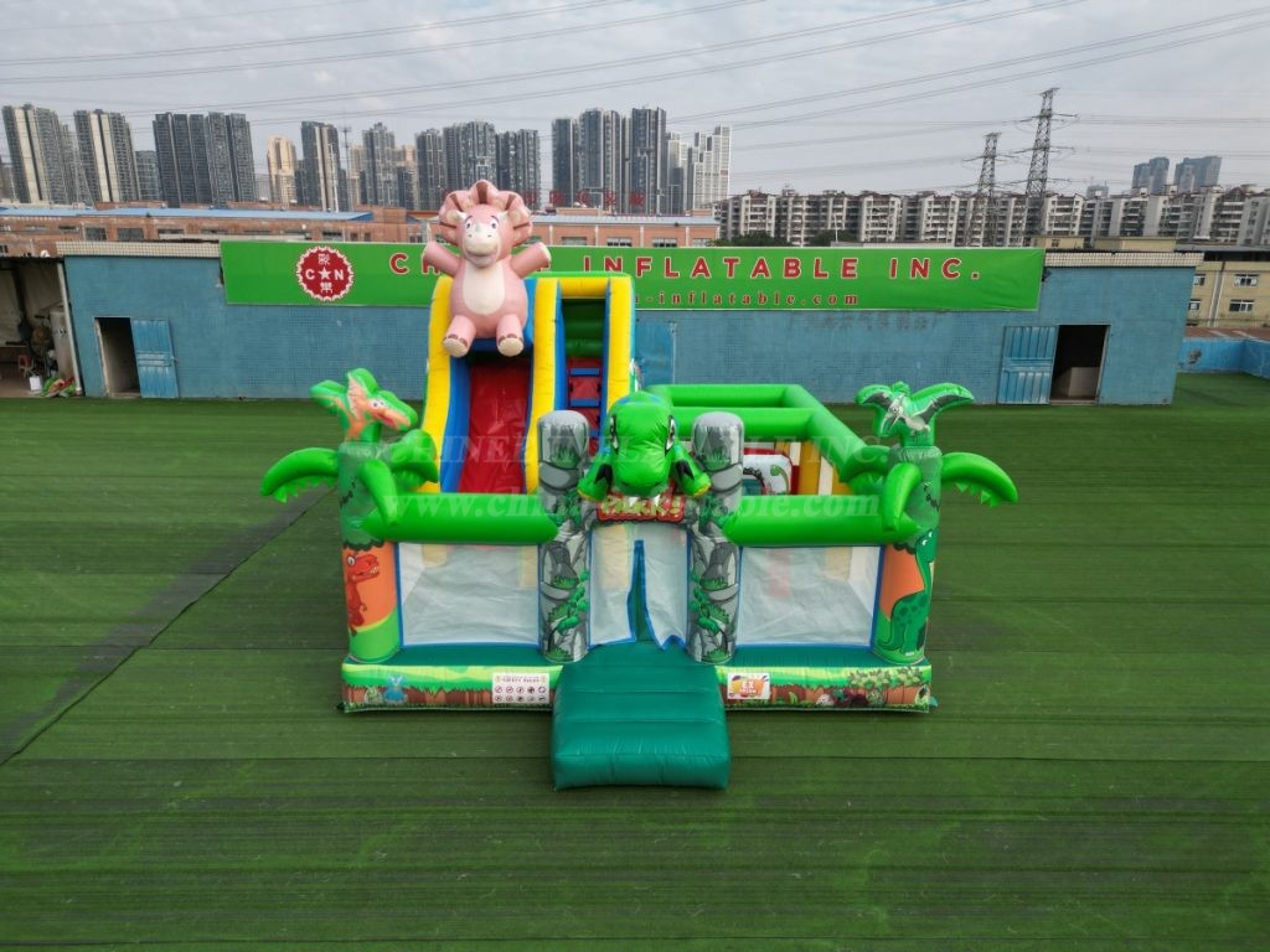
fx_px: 881
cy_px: 476
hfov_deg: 71.6
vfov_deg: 56.8
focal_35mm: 24
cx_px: 635
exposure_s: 1/1500
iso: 110
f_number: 1.7
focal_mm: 6.72
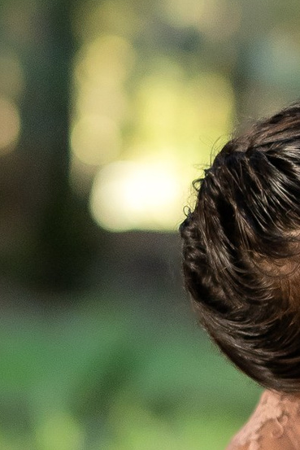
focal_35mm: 347
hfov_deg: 3.9
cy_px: 349
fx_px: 4334
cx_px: 467
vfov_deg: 5.9
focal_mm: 50
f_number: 1.6
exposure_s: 1/640
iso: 1250
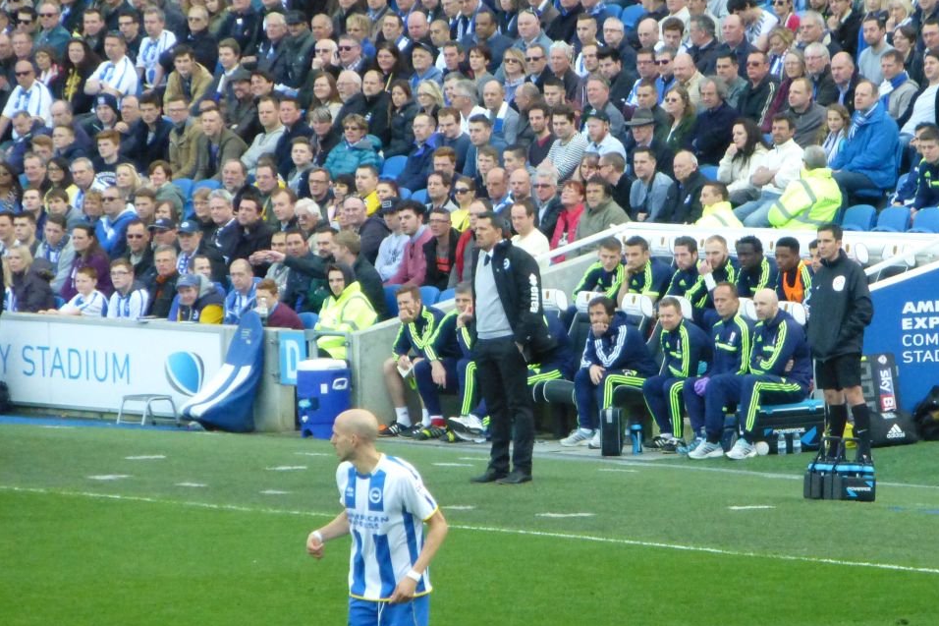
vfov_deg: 3.0
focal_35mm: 457
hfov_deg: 4.5
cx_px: 588
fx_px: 11917
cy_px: 269
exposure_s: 1/800
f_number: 5.9
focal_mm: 62.5
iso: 1600
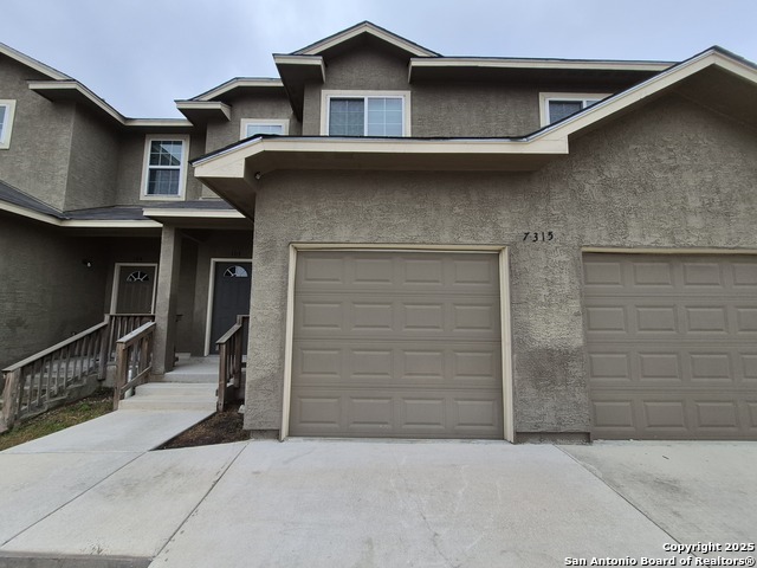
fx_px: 284
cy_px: 284
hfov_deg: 106.2
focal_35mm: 13
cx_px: 378
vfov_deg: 89.9
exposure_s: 1/1996
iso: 100
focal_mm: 1.74
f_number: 2.2
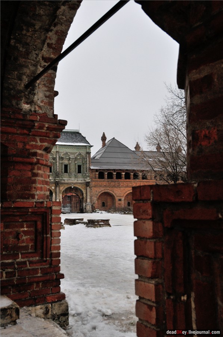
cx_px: 112
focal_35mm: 36
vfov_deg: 53.2
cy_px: 168
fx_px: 336
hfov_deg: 36.8
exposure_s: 1/250
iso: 640
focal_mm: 24
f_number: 5
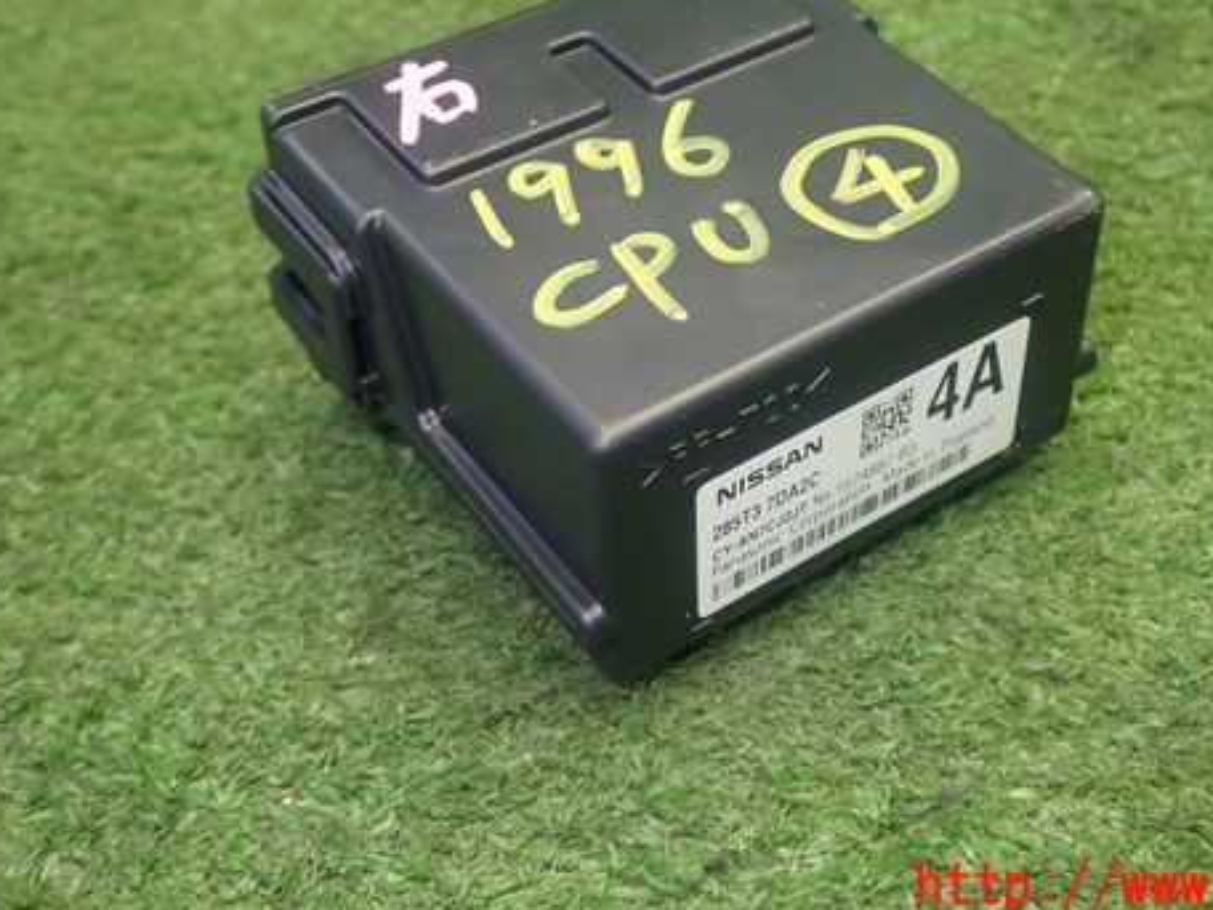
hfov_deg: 38.1
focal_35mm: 50
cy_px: 322
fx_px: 1752
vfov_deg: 29.0
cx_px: 718
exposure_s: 1/40
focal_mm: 6.83
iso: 250
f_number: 2.7
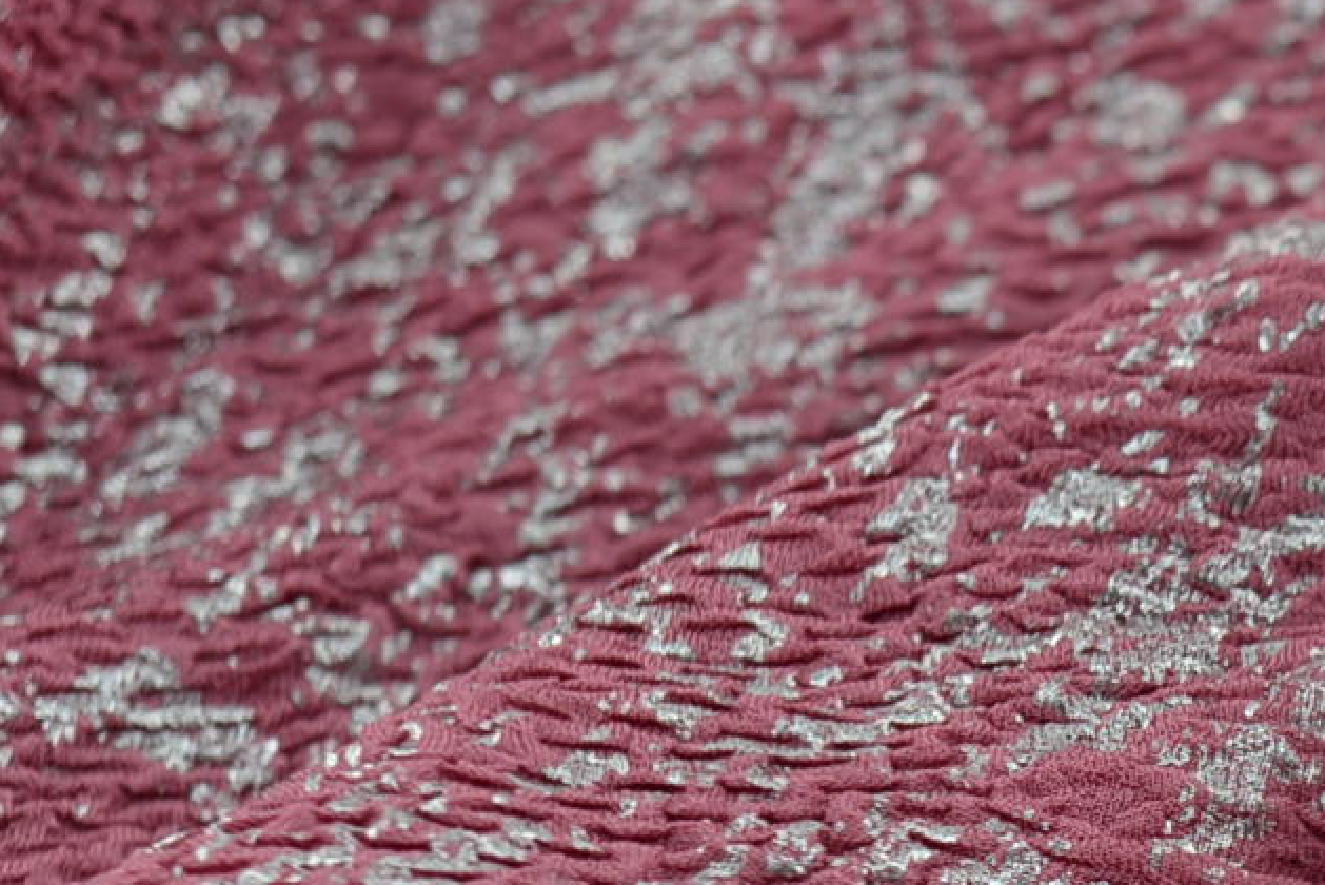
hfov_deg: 8.0
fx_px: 8800
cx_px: 3031
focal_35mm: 239
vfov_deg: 5.6
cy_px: 1652
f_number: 4
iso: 100
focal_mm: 50
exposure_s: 1/160
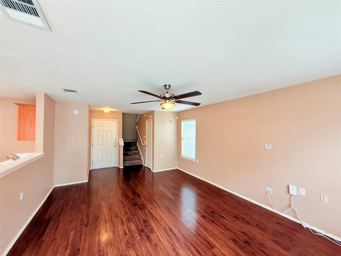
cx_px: 170
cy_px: 128
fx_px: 138
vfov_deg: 85.7
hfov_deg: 102.1
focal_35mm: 14
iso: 320
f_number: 2.2
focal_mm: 2.22
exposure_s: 1/120
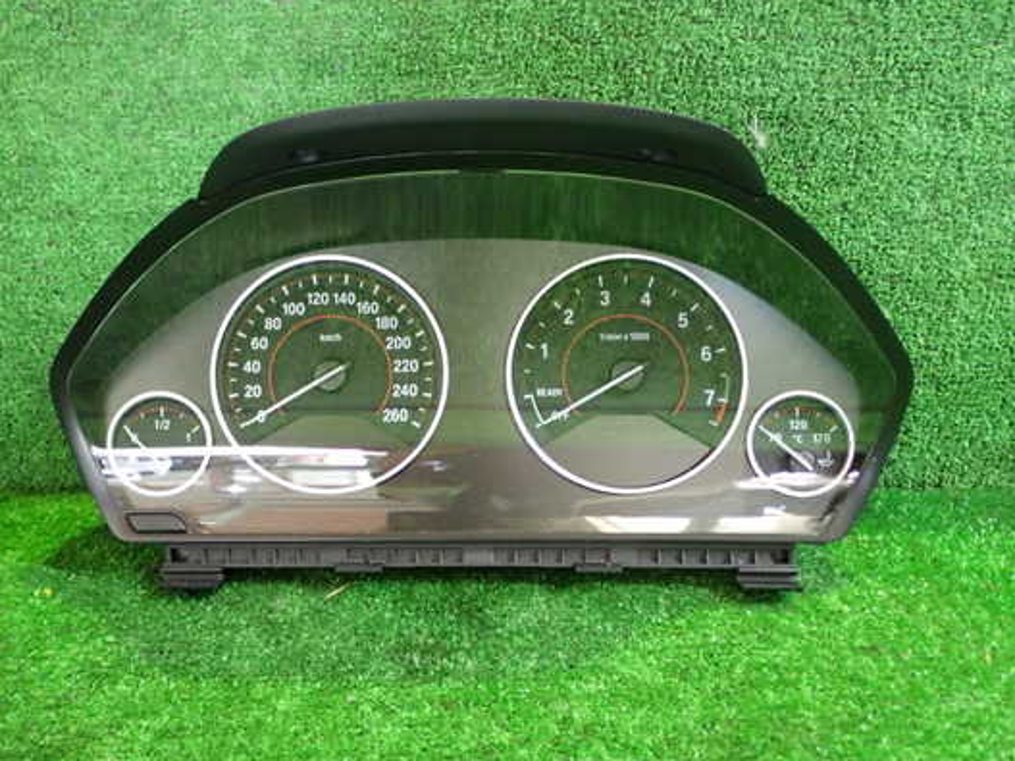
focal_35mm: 41
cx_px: 439
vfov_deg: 35.1
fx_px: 1202
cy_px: 381
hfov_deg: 45.7
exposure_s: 1/30
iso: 800
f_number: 2.5
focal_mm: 6.37
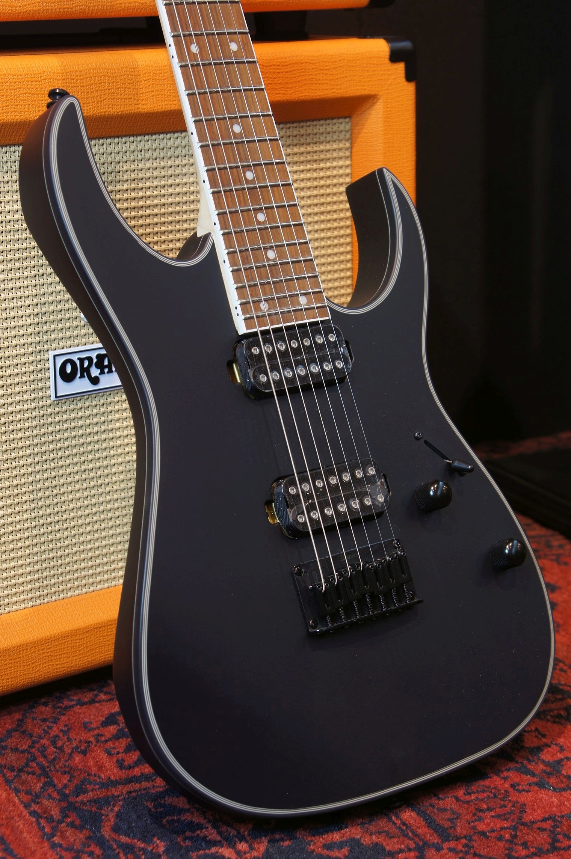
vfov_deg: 27.0
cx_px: 286
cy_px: 430
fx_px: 1789
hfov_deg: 18.1
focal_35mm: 75
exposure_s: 1/4
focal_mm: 50
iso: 100
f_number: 6.3
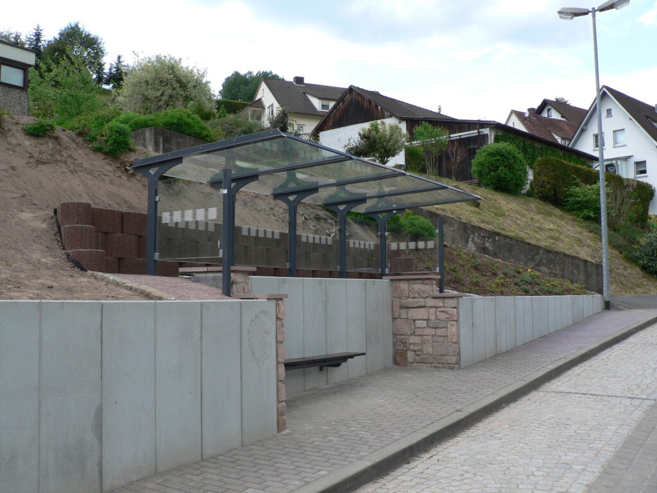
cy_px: 246
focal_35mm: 36
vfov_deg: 39.7
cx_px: 328
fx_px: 683
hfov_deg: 51.4
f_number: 4
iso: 80
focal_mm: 6
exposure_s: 1/250
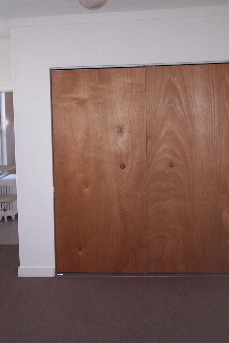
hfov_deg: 25.2
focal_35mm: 53
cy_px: 172
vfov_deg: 37.5
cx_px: 55
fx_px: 506
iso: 140
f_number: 2.8
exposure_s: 1/60
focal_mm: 6.3
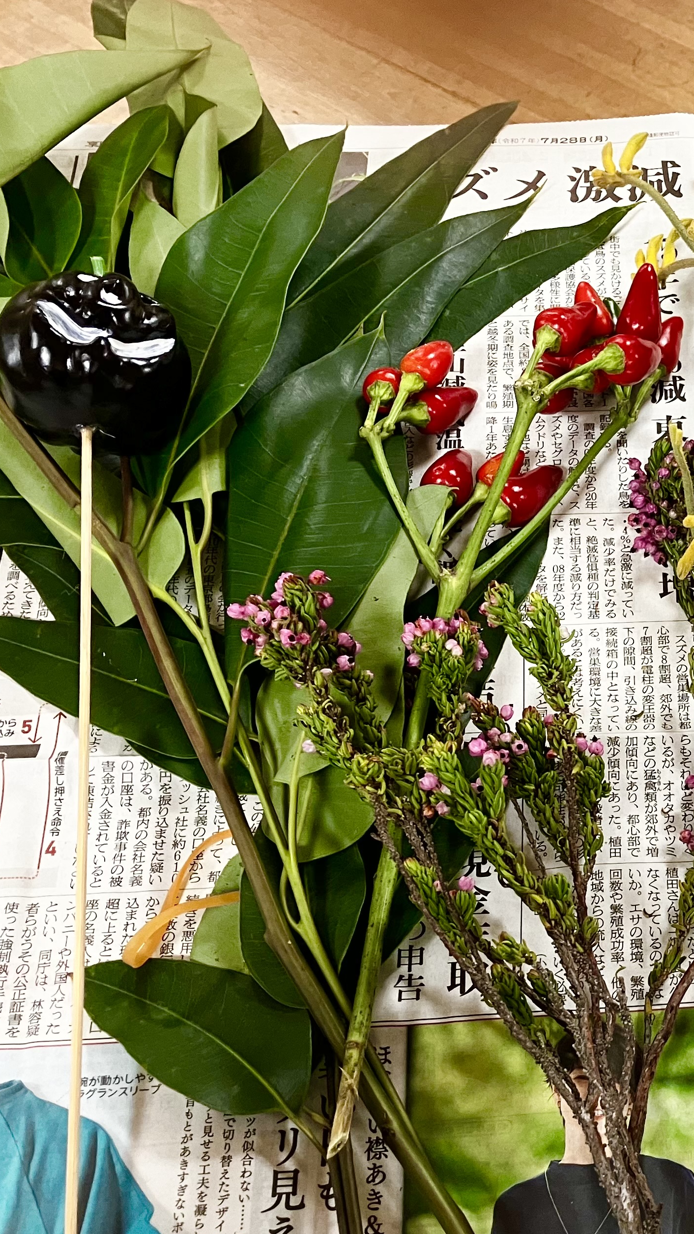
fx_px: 1603
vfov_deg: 42.0
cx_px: 843
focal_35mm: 49
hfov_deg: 22.4
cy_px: 695
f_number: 1.8
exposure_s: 1/60
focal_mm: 3.99
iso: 200
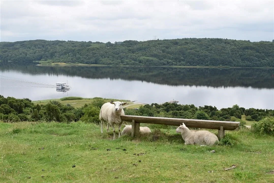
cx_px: 137
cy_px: 92
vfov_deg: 28.1
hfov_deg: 41.1
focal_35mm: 48
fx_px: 366
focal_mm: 32
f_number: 9
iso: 200
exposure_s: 1/320
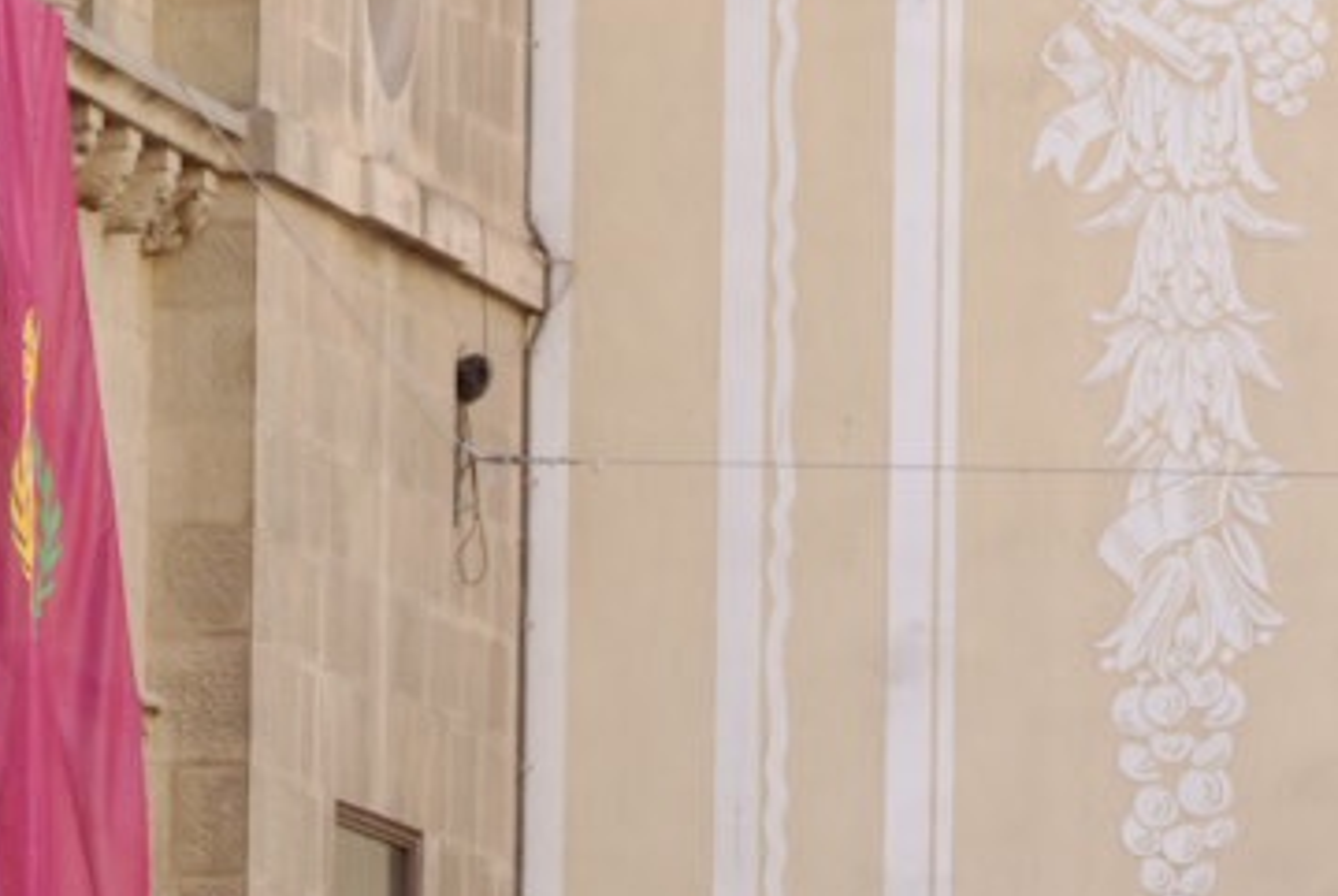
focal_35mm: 749
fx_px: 27871
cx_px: 1699
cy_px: 959
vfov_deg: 1.8
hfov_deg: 2.7
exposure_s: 1/640
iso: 250
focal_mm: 167
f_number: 2.8
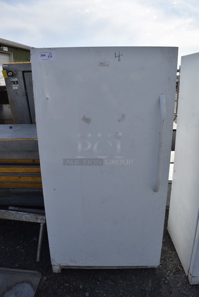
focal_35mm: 27
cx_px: 100
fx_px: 224
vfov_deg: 67.3
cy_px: 148
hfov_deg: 48.0
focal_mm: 18
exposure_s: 1/800
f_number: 9
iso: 200
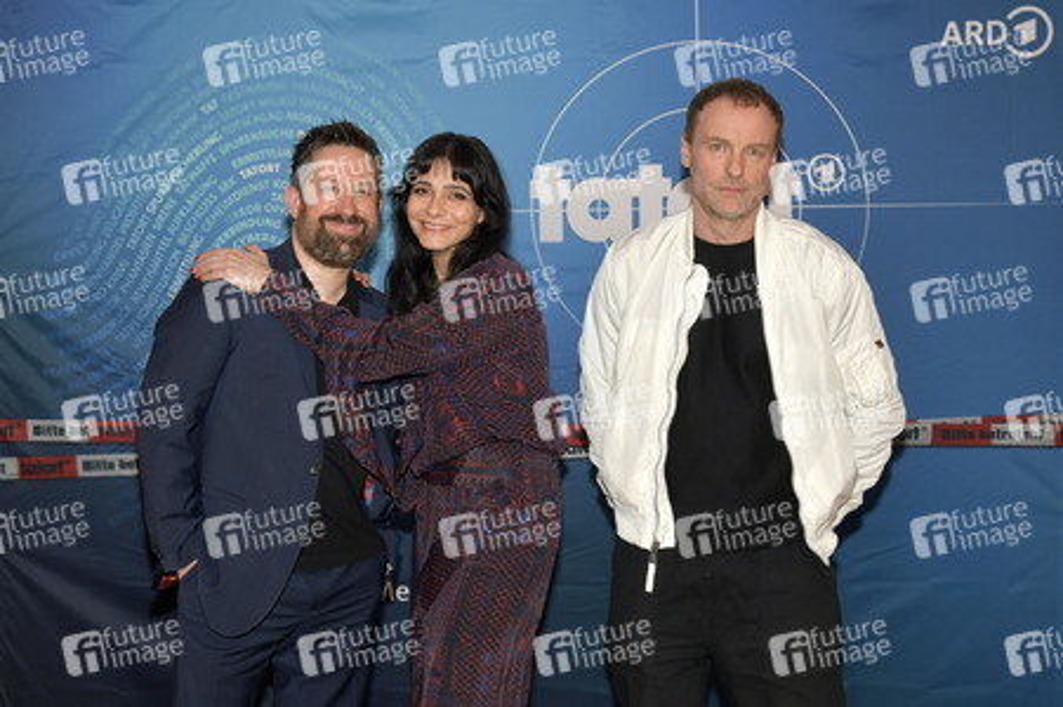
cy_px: 354
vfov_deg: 28.0
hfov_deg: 41.1
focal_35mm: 48
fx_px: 1416
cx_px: 532
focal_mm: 48
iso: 640
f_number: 5.6
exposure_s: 1/200
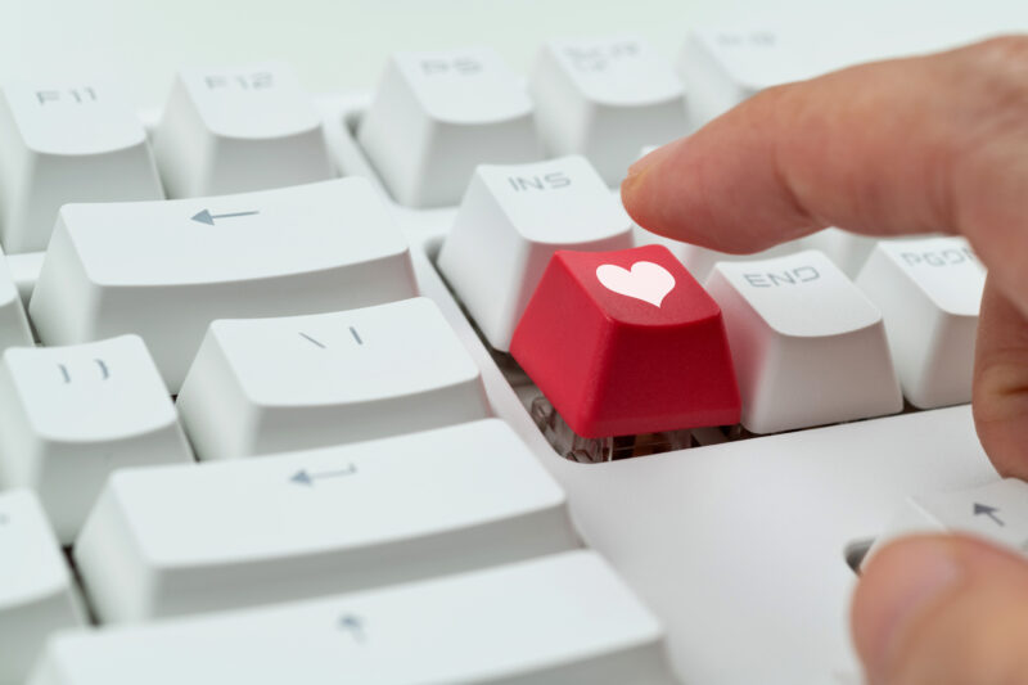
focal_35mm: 60
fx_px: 1713
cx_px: 514
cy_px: 342
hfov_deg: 33.4
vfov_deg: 22.6
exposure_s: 1/125
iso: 100
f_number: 13
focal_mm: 60
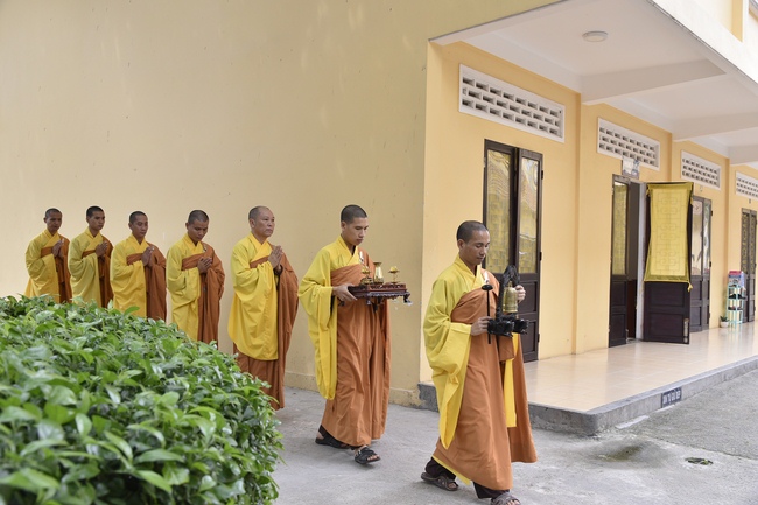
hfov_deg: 54.4
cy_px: 252
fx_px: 737
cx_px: 379
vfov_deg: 37.8
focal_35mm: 35
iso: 320
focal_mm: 35
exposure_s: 1/125
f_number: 7.1
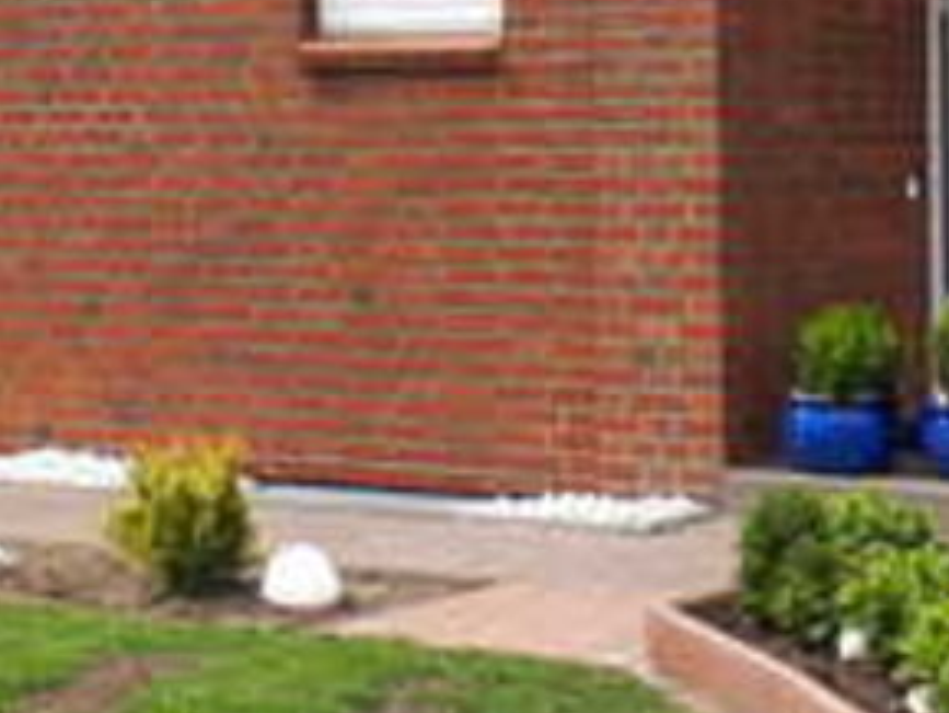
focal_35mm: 112
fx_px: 3072
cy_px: -99
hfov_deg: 17.6
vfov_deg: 13.0
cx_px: 545
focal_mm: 3.6
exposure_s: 1/698
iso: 40
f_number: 1.9
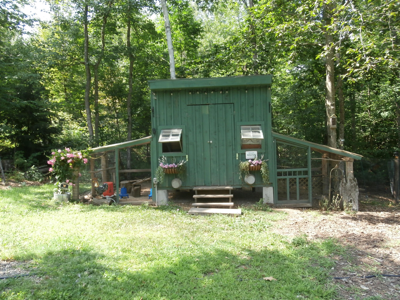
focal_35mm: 30
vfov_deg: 46.8
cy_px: 150
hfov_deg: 60.0
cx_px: 200
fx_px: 347
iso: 100
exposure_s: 1/125
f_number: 3.5
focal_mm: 5.36
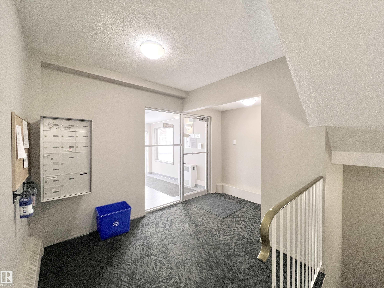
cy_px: 144
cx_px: 192
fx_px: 144
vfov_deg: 89.9
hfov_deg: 106.2
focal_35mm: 13
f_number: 1.8
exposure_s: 1/60
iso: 125
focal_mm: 1.57
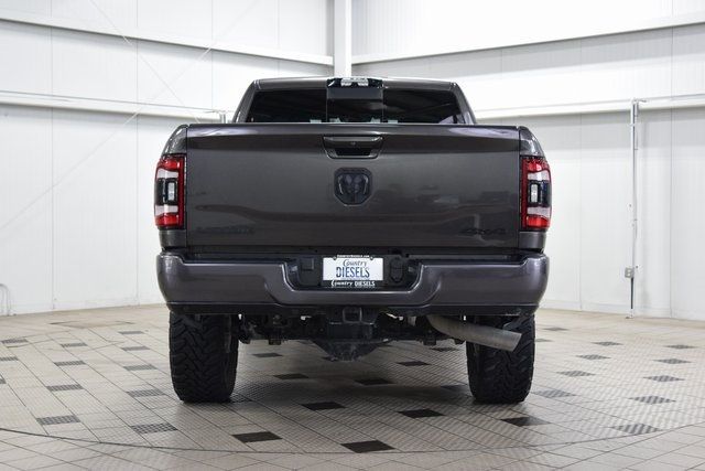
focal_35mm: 54
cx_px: 352
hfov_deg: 36.9
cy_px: 236
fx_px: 1058
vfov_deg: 25.1
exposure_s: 1/60
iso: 1600
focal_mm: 36
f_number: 5
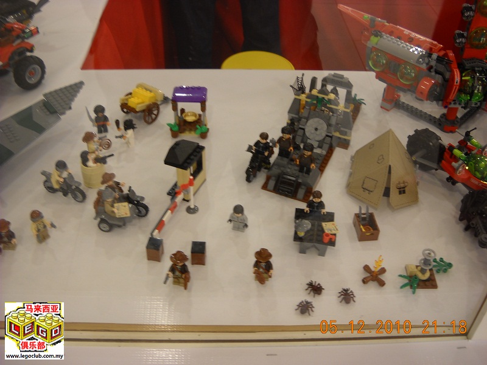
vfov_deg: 35.1
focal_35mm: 41
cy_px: 182
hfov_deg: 45.8
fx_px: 577
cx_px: 244
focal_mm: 6.72
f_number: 3.1
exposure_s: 1/10
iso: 64
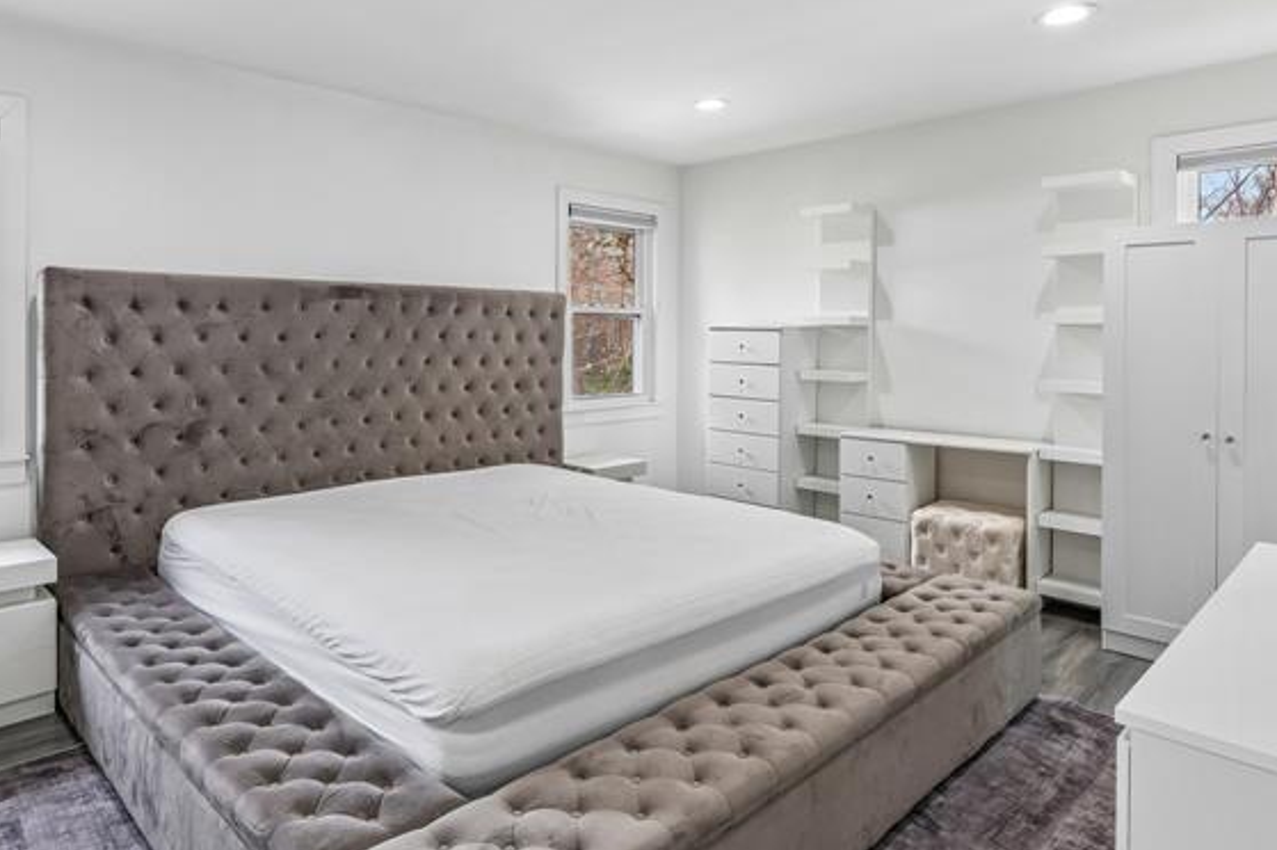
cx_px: 530
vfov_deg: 56.6
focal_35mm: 22
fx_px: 780
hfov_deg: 78.0
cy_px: 331
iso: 200
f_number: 8
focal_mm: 8
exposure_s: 1/8
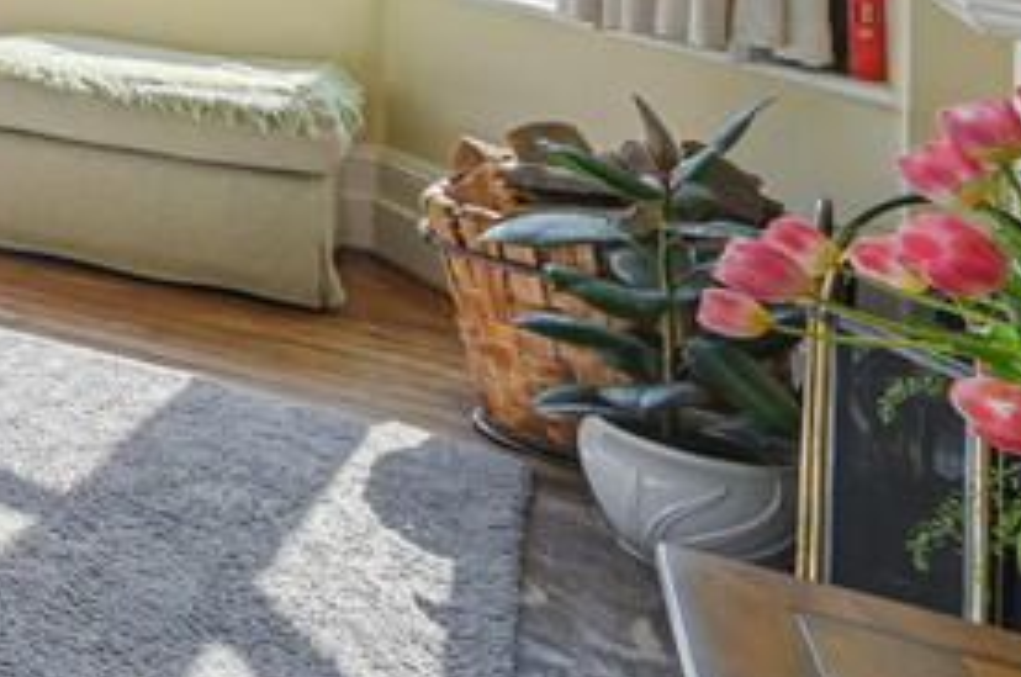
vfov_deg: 22.8
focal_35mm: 52
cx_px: -814
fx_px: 1472
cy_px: -228
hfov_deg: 22.3
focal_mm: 14
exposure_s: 1/20
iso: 400
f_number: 8
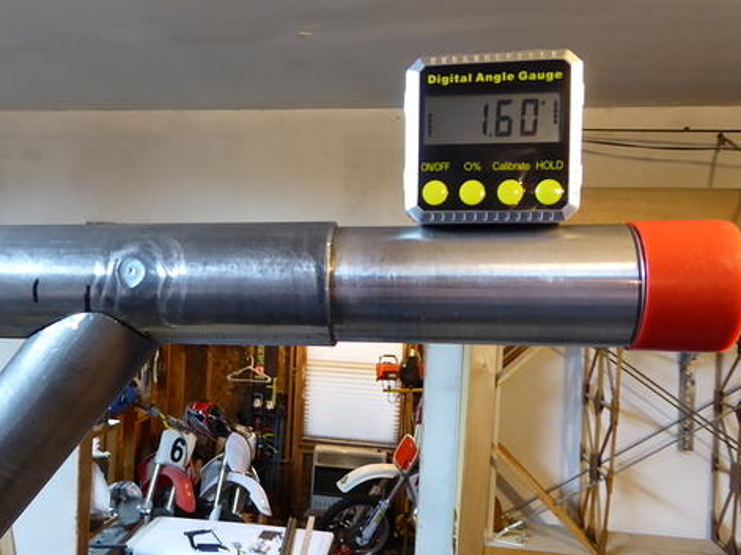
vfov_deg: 41.7
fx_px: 728
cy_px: 300
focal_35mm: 34
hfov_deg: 53.2
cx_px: 264
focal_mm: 4.3
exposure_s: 1/25
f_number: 3.3
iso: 400
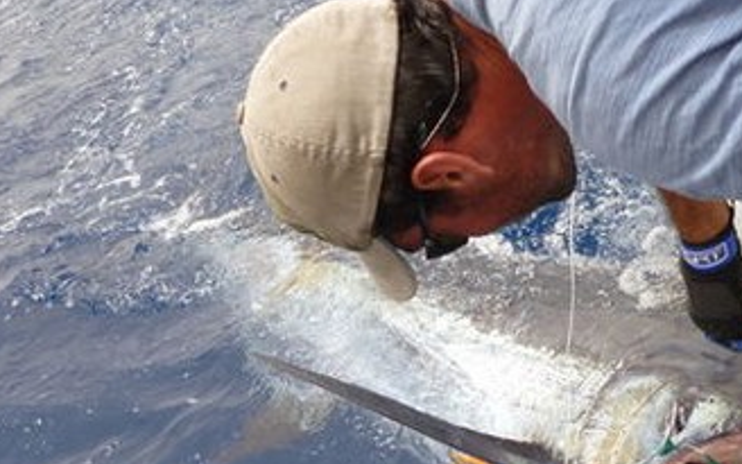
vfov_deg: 22.4
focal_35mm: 57
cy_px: 380
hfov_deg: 35.4
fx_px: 1153
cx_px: 473
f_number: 3.3
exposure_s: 1/400
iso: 100
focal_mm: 4.9
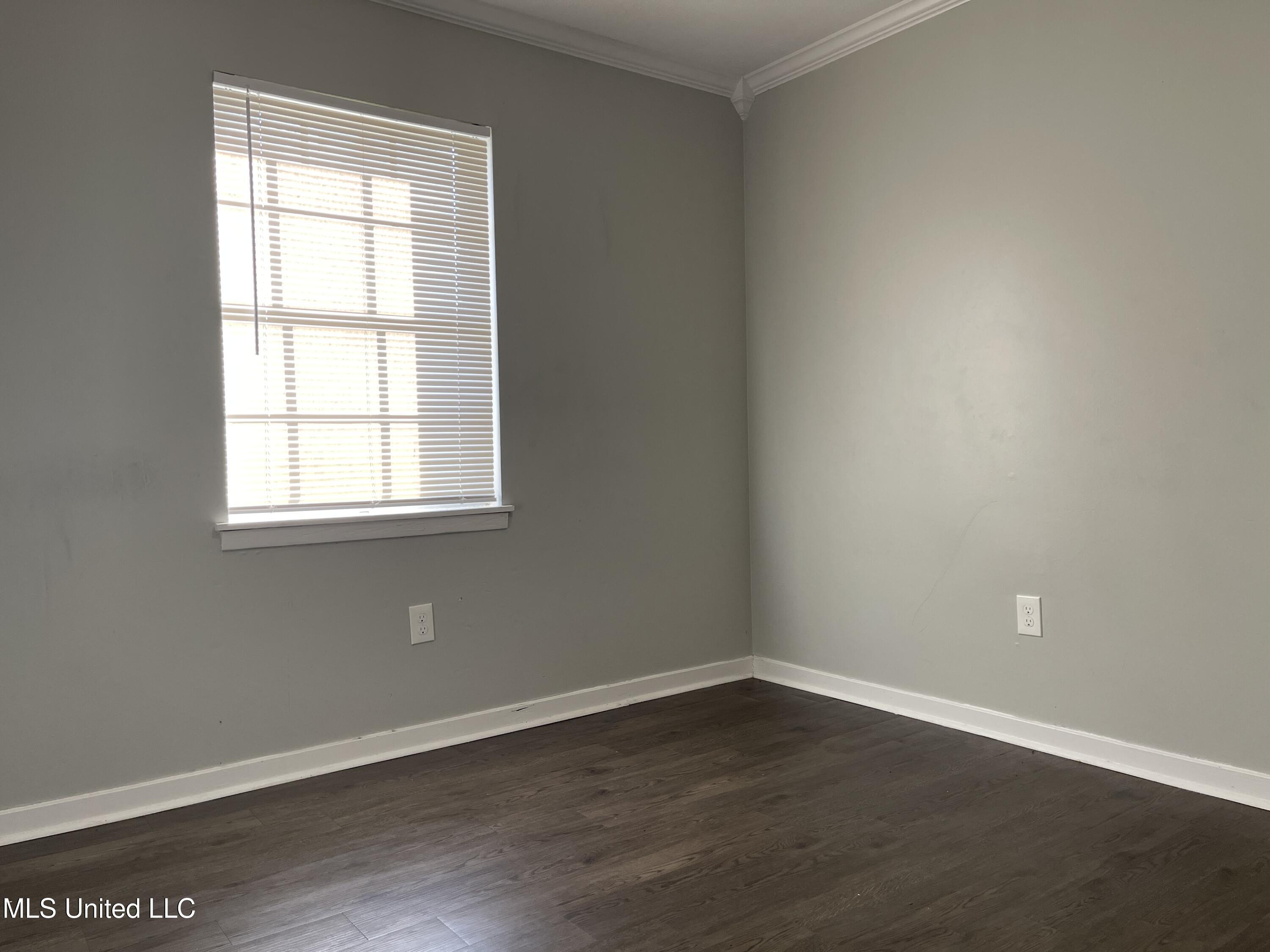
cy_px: 476
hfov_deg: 69.4
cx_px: 635
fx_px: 917
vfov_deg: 54.9
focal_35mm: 25
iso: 100
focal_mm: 5.1
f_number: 1.6
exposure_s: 1/120
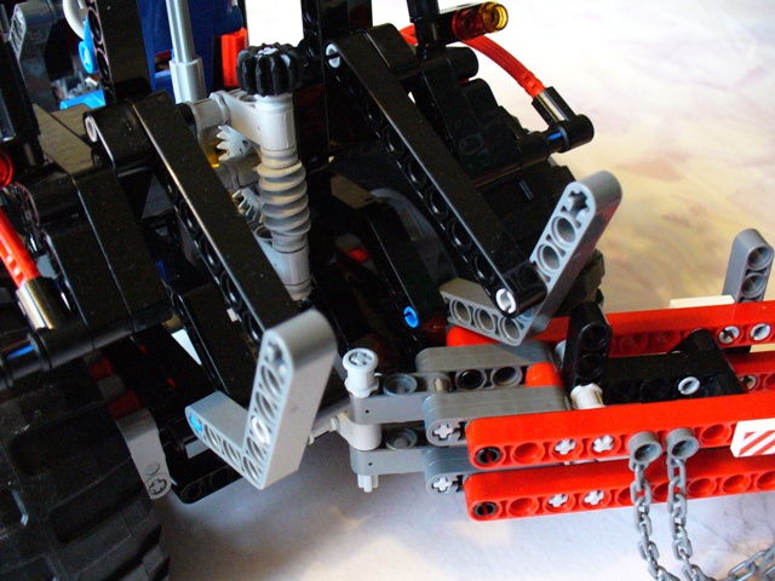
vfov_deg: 38.7
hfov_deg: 50.1
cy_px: 290
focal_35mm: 37
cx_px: 388
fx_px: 828
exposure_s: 1/13
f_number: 2.8
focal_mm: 6.1
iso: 400
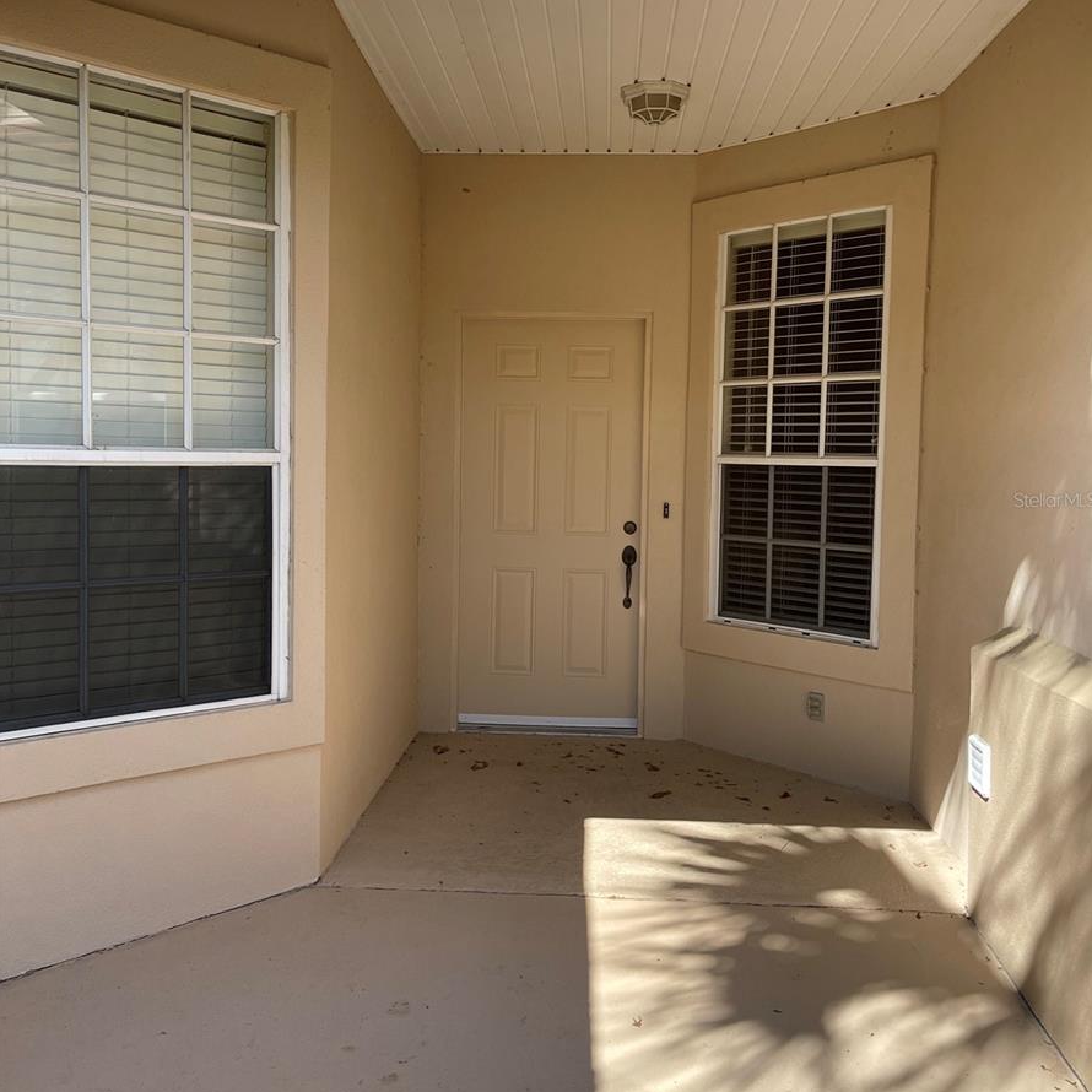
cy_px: 499
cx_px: 548
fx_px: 1106
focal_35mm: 31
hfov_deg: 52.5
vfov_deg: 52.5
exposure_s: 1/684
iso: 32
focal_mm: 5.1
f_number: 1.6
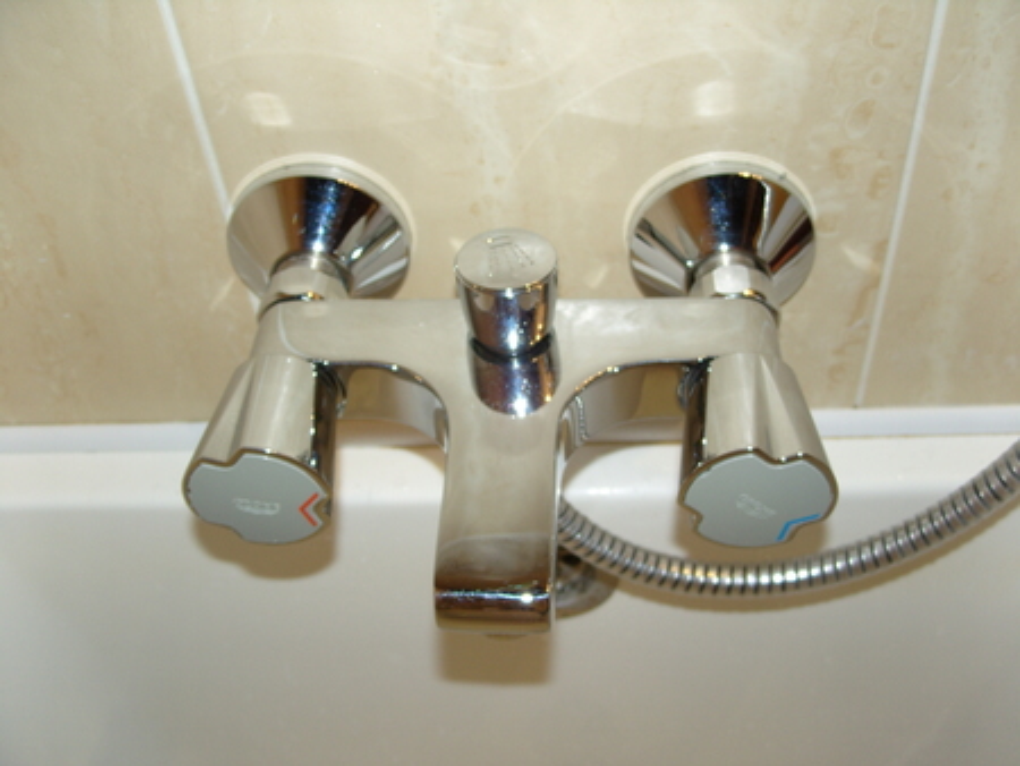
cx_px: 510
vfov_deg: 37.8
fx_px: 1120
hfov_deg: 49.0
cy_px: 383
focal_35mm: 38
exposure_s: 1/40
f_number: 2.8
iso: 80
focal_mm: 7.8
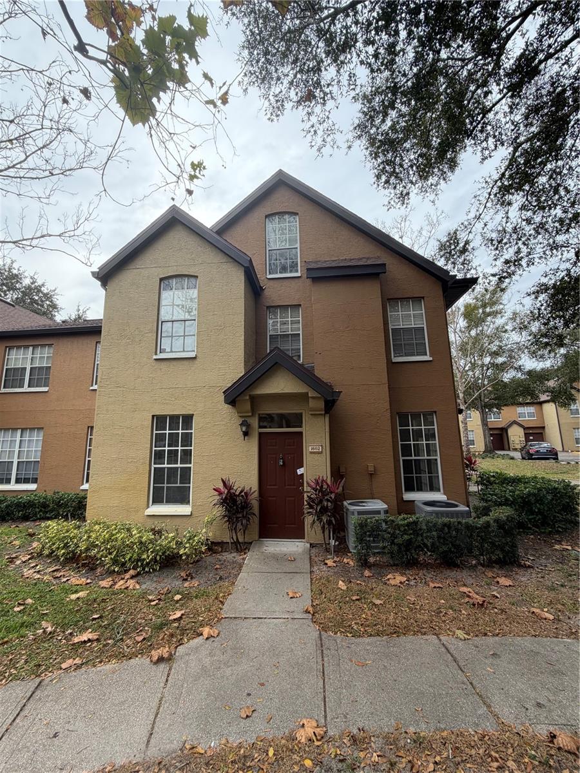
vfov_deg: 102.1
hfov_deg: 85.7
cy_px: 386
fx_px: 313
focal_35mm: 14
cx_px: 290
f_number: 2.2
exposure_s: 1/227
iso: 40
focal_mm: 2.22
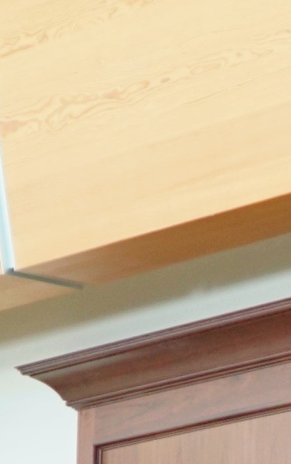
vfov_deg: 7.7
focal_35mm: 261
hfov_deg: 4.6
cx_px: 1122
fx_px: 3308
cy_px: 942
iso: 500
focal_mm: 41
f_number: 4
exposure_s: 1/160
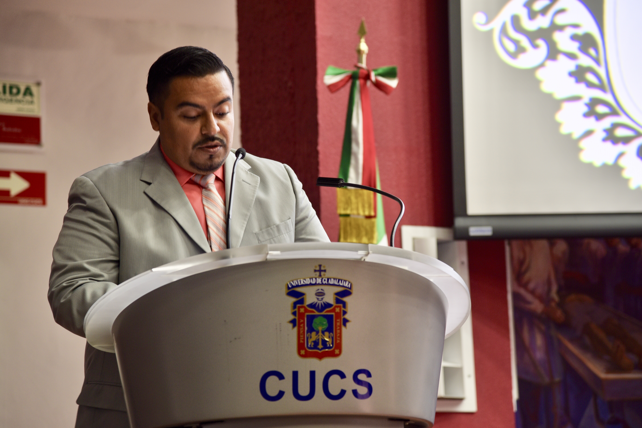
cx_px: 321
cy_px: 214
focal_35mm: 120
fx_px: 2140
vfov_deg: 11.4
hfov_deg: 17.1
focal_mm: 120
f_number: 4.5
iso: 250
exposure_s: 1/10
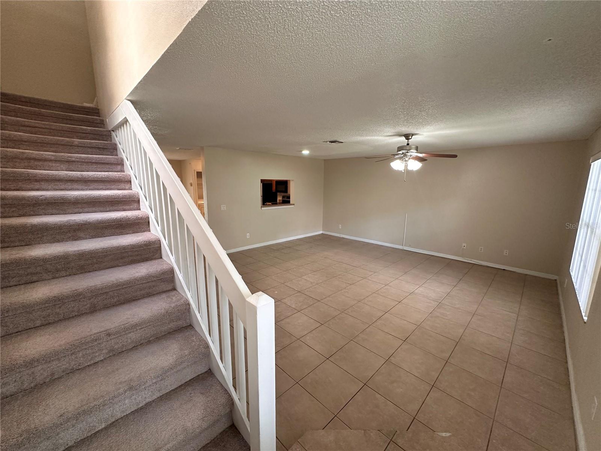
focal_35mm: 14
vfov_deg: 85.7
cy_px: 226
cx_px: 300
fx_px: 243
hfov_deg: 102.1
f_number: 2.2
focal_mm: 2.22
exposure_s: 1/120
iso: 320
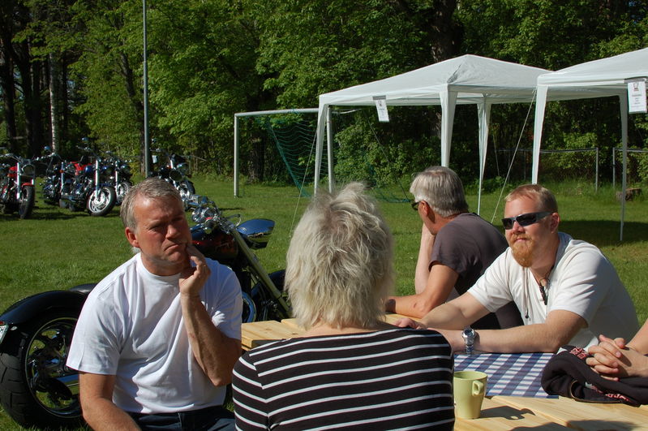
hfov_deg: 37.9
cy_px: 216
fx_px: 944
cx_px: 324
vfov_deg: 25.7
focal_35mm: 52
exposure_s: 1/320
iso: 200
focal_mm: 35
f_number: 9
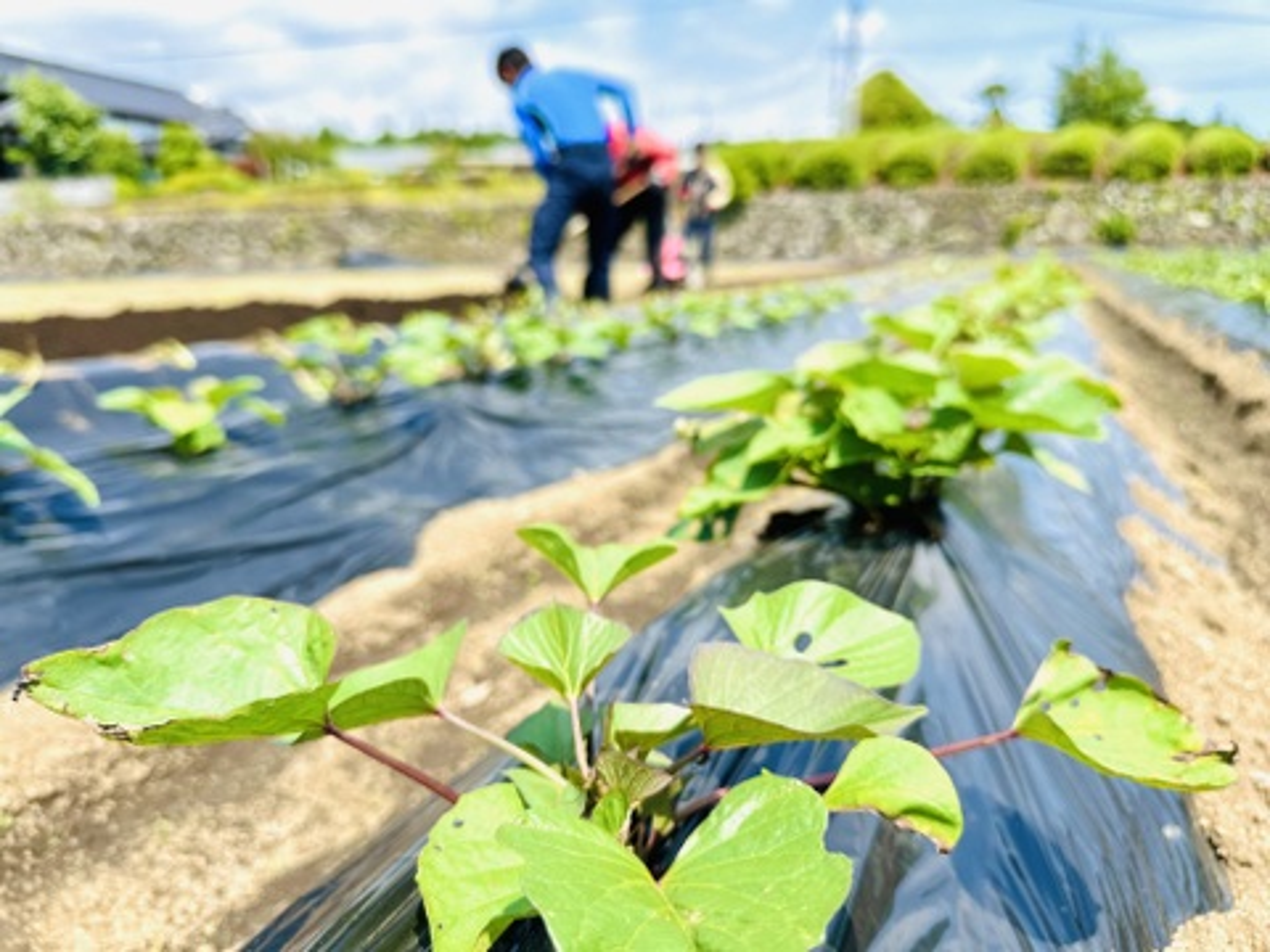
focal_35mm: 24
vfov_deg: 56.8
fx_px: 881
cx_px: 635
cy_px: 476
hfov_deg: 71.6
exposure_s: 1/2070
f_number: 1.78
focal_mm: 6.86
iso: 80
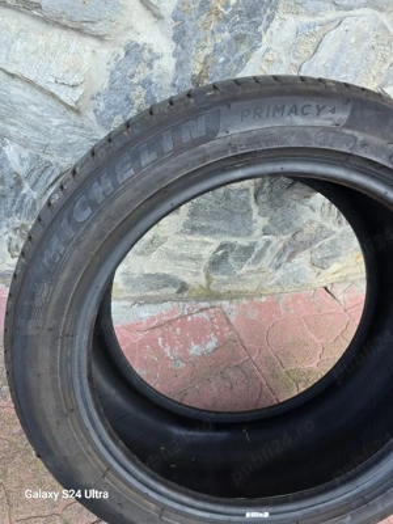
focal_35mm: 23
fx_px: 348
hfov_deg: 58.9
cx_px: 196
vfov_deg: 73.9
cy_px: 262
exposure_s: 1/182
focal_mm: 6.3
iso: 80
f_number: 1.7
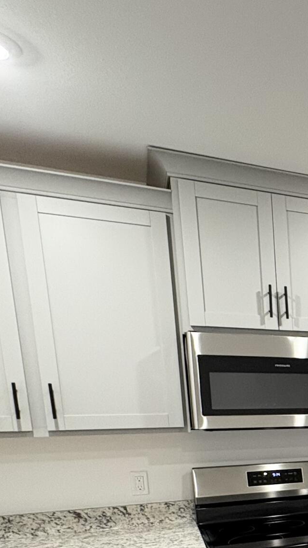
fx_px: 581
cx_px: 471
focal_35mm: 40
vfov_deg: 45.4
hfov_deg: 23.4
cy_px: 500
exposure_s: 1/60
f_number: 2.2
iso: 320
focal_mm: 2.22
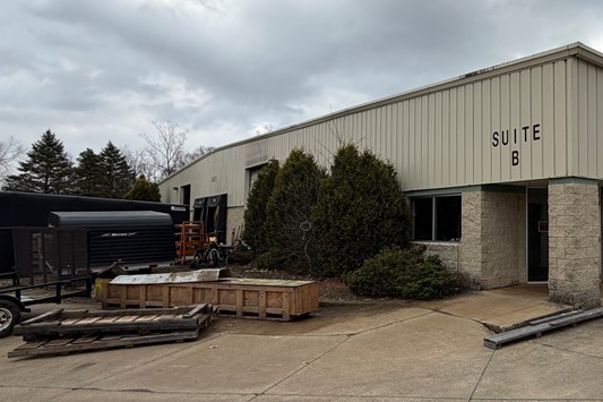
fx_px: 469
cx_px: 514
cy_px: 202
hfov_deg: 58.4
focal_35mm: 28
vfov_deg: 46.4
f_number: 2.2
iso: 40
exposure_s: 1/644
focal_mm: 2.22
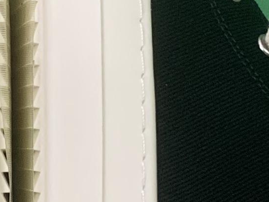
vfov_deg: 7.7
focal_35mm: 192
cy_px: 150
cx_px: 27
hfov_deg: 10.2
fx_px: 1493
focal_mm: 4.25
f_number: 1.8
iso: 200
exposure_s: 1/60
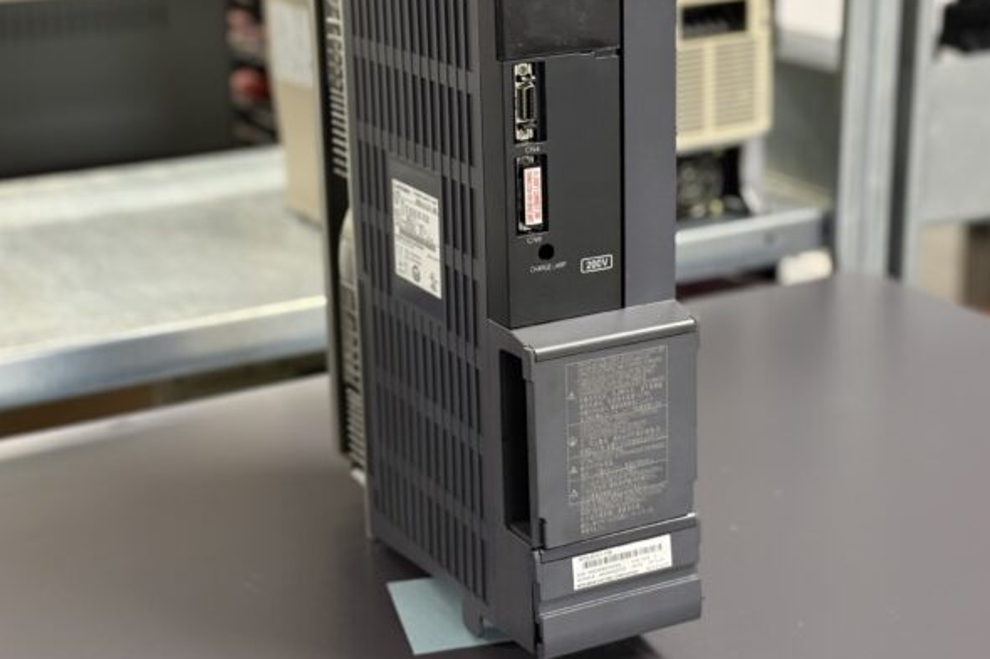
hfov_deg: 31.0
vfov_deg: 20.9
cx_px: 497
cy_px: 288
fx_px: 1787
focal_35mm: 65
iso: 250
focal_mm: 6.76
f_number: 1.78
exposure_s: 1/33
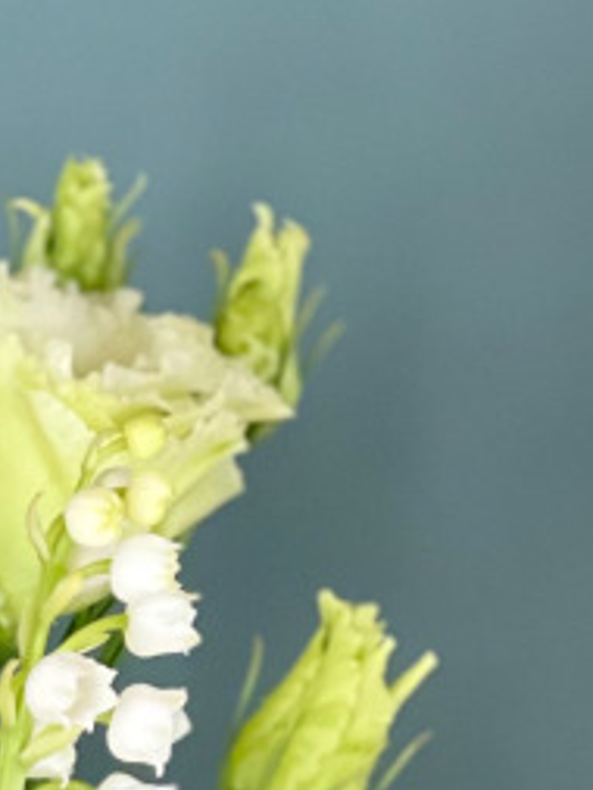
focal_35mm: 259
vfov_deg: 7.4
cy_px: 1468
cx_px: -303
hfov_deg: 5.7
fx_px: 5911
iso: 250
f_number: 2.2
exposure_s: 1/100
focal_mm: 7.5
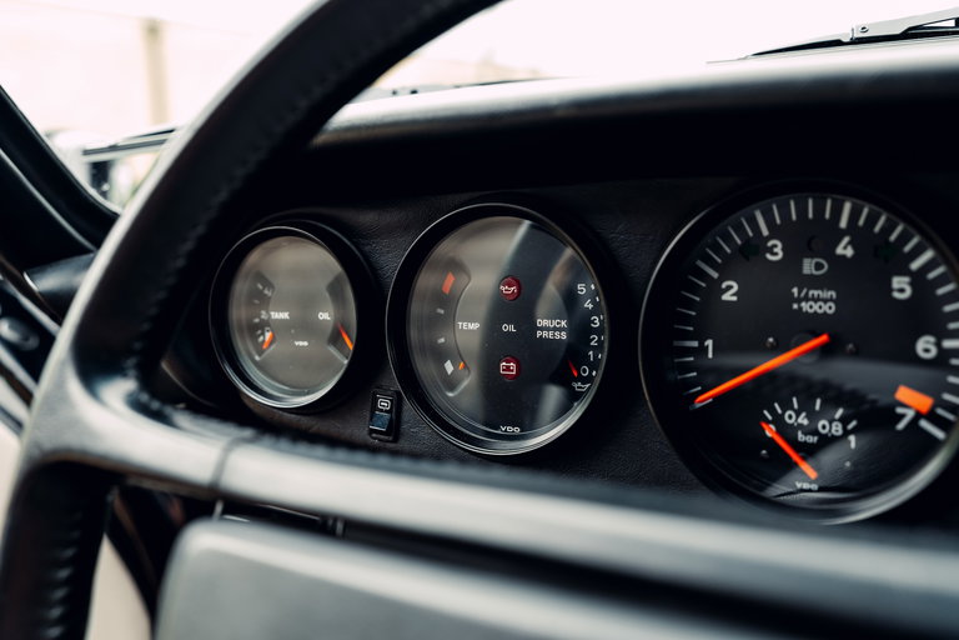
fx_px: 932
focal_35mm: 35
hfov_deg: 54.4
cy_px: 320
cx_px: 480
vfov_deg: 37.9
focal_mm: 35
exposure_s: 1/50
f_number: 3.2
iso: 500
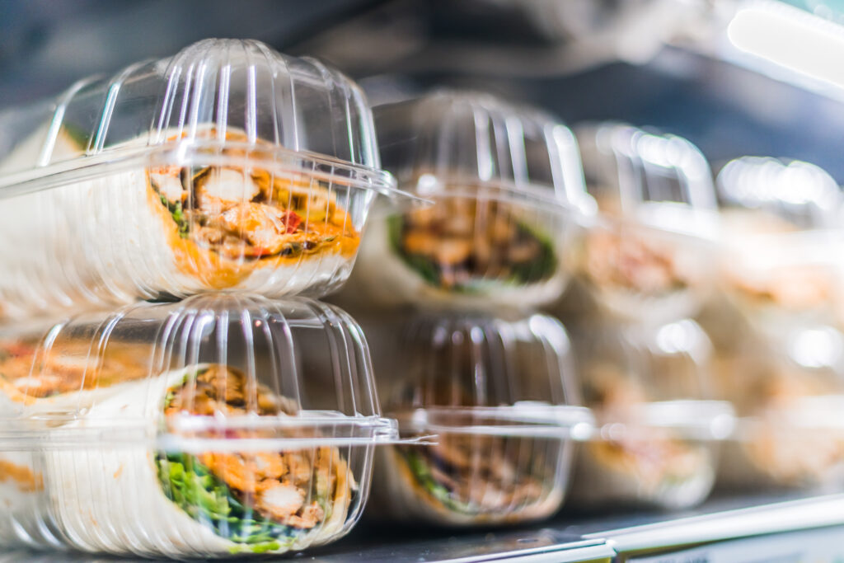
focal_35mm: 50
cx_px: 422
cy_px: 282
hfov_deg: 39.6
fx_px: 1172
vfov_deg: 27.0
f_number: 1.4
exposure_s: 1/500
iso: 200
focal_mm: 50
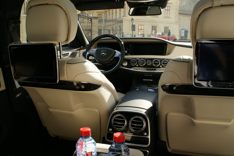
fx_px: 175
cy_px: 78
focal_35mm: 27
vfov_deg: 47.8
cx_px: 117
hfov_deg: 67.4
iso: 100
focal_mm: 18
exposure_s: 1/50
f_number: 9
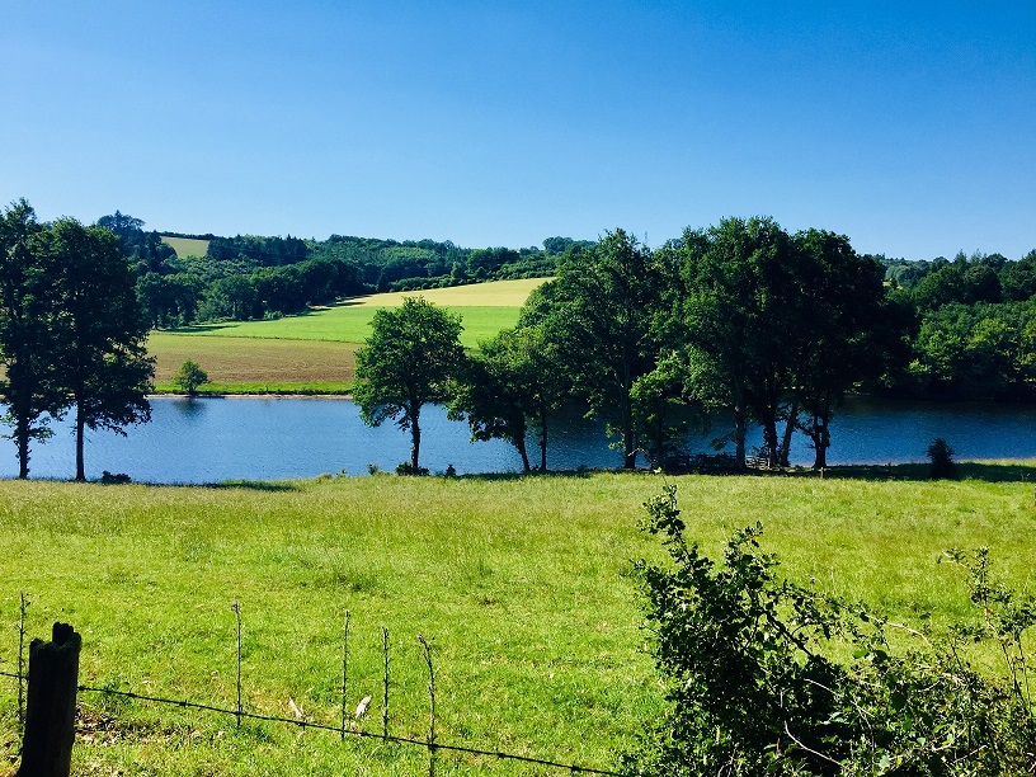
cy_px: 388
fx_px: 868
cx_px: 518
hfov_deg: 61.7
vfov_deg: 48.2
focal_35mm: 29
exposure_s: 1/2198
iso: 32
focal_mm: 4.15
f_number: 2.2
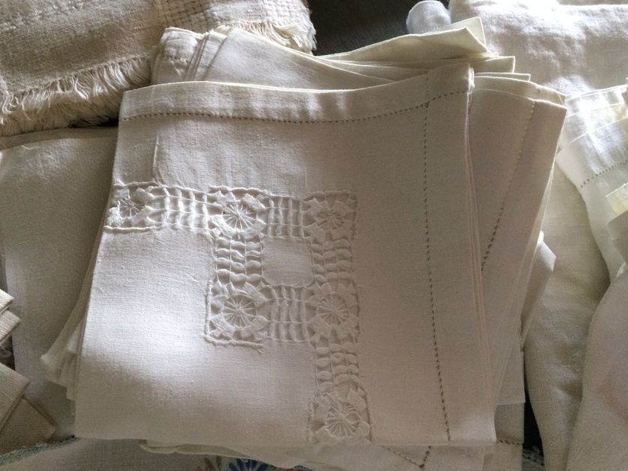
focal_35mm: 32
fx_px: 581
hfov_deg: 56.8
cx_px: 325
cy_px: 242
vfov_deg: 44.2
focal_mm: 4.12
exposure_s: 1/30
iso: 200
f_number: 2.2
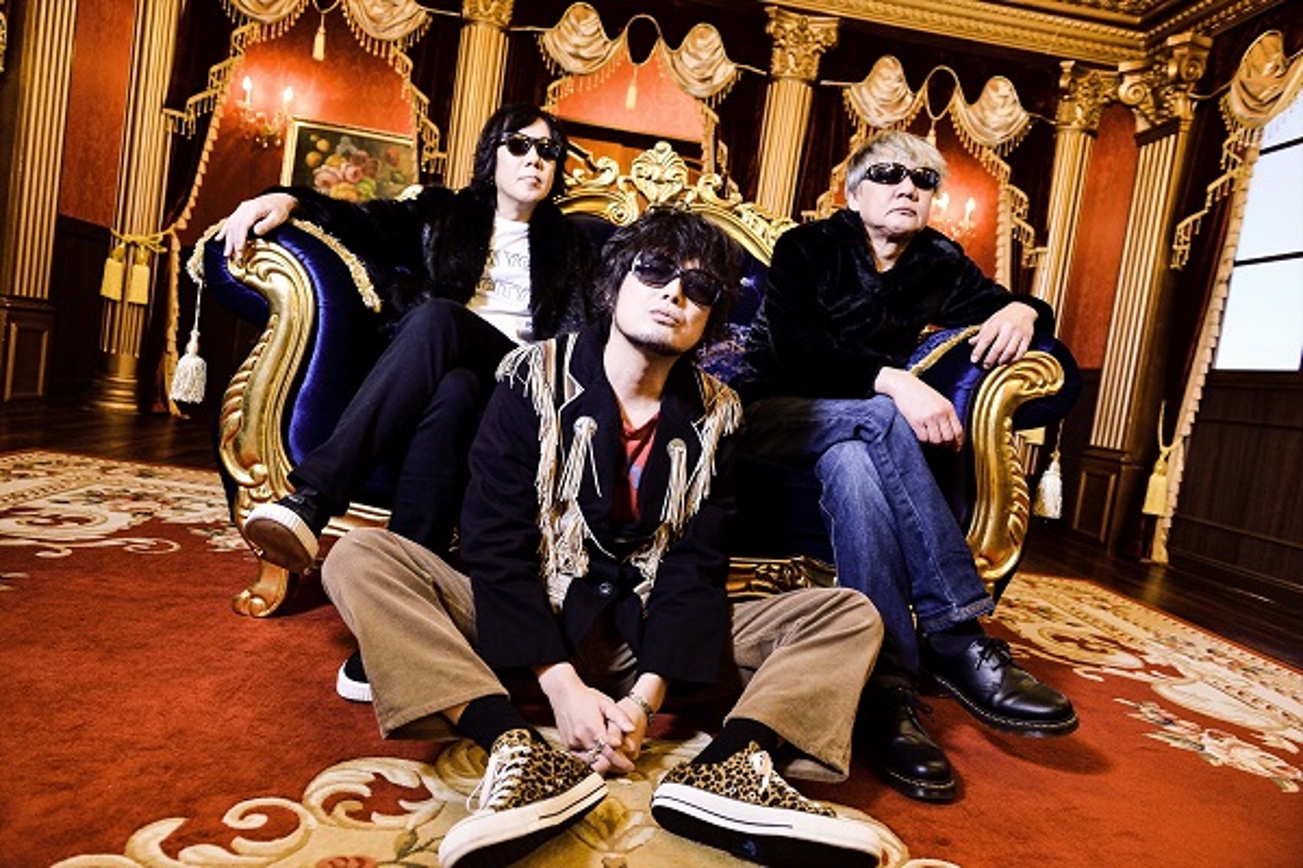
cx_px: 652
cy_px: 434
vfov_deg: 53.1
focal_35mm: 24
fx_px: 869
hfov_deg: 73.7
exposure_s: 1/100
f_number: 4
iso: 1600
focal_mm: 24
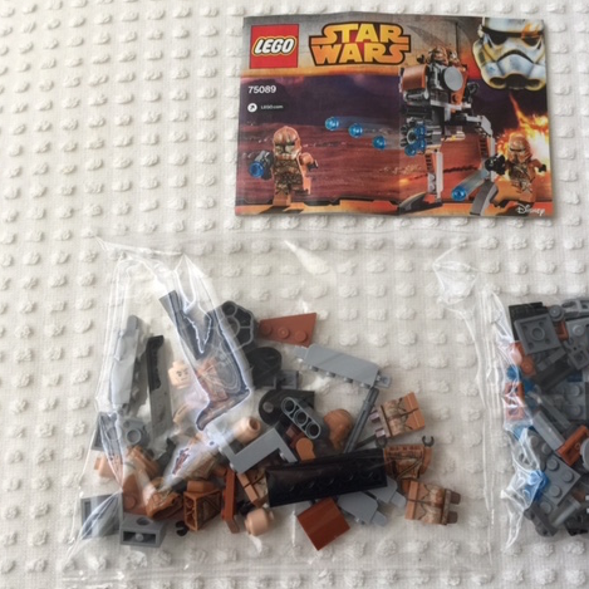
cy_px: 289
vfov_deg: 47.2
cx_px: 384
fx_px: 674
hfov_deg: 46.6
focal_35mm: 35
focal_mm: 4.15
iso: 40
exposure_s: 1/30
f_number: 2.2
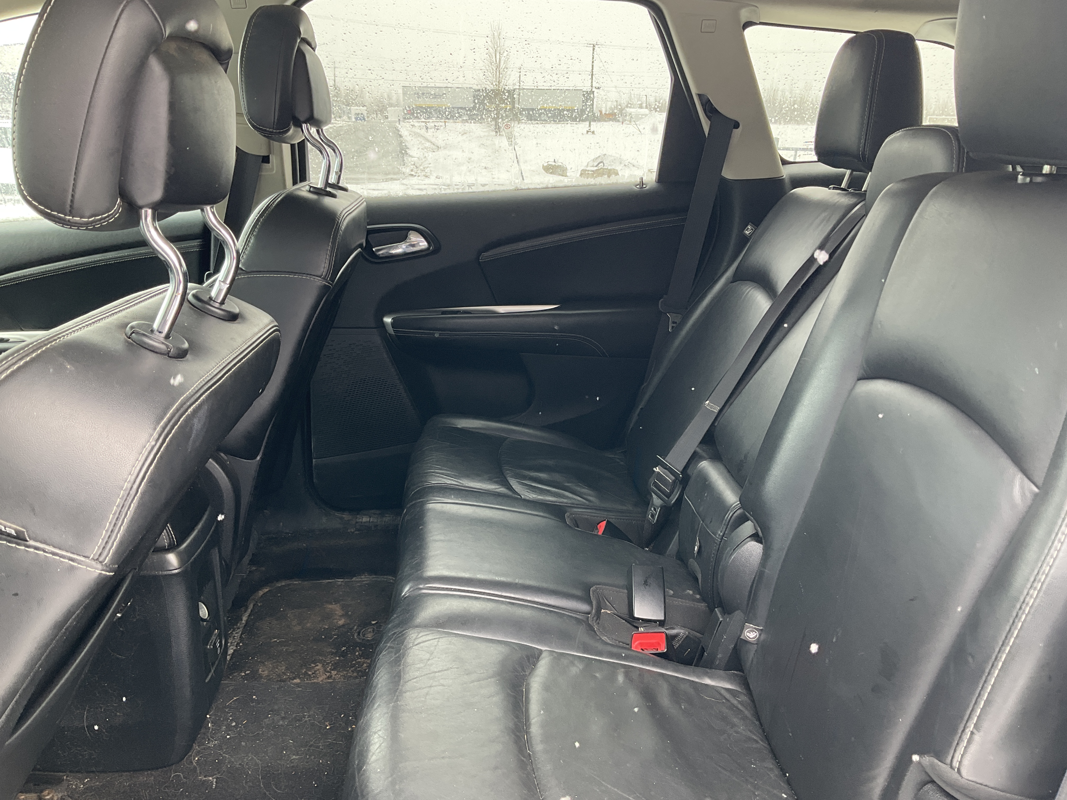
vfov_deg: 48.2
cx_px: 534
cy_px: 400
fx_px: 894
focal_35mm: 29
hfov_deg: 61.7
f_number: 1.8
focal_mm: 3
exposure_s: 1/122
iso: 40
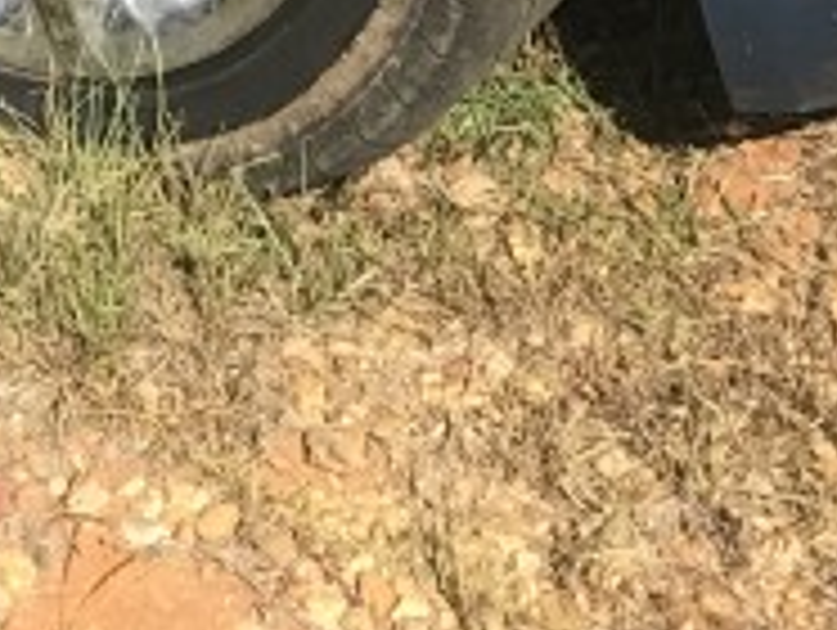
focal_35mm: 154
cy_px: -1084
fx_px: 3728
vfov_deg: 8.5
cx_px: -140
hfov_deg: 12.5
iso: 20
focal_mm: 3.99
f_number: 1.8
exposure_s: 1/2128
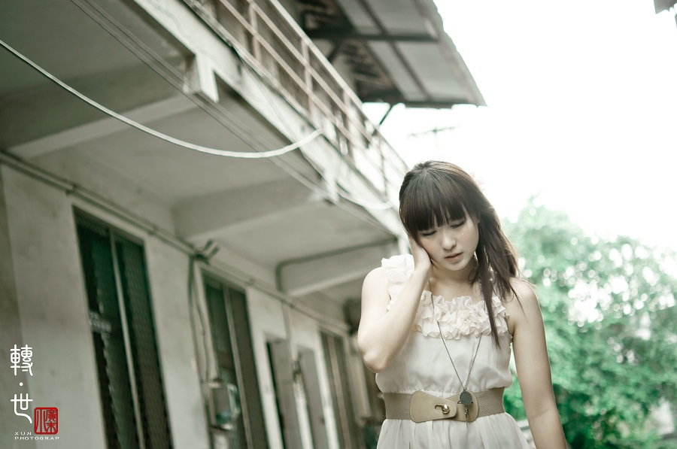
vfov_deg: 15.1
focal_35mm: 90
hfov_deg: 22.7
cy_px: 224
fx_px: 1690
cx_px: 338
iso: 200
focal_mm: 60
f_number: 2.8
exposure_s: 1/400
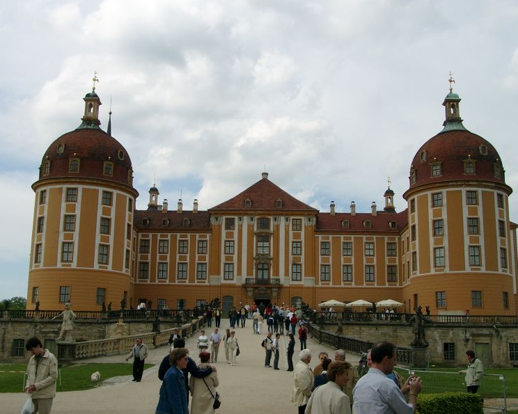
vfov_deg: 35.7
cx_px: 259
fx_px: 644
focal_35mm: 42
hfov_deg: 43.8
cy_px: 207
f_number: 4
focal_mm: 8.4
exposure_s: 1/946
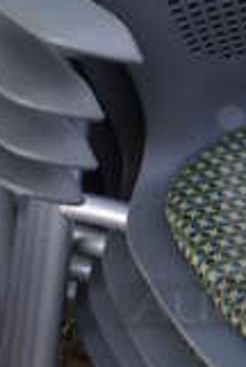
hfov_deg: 8.8
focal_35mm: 153
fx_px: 1561
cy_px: 211
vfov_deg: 13.4
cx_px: 371
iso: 200
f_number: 5.6
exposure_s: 1/160
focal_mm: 18
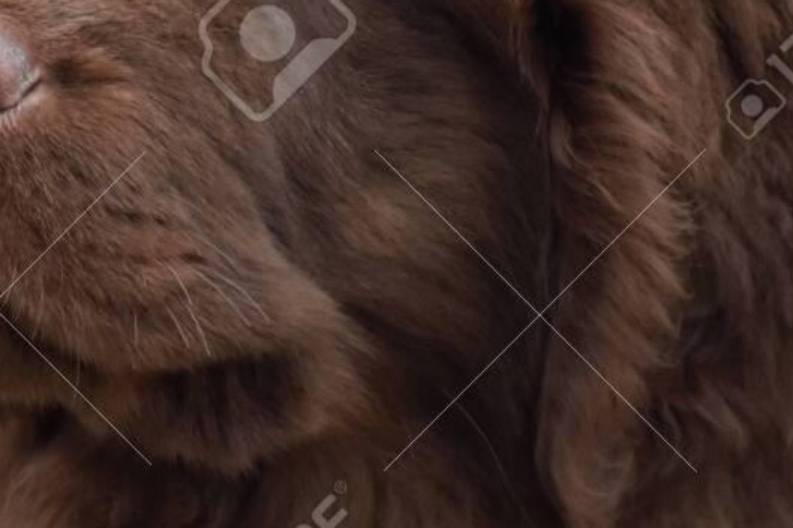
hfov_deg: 7.9
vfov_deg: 5.3
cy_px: -20
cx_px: -10
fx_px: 5679
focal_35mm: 258
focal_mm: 70
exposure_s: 1/400
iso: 1600
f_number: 5
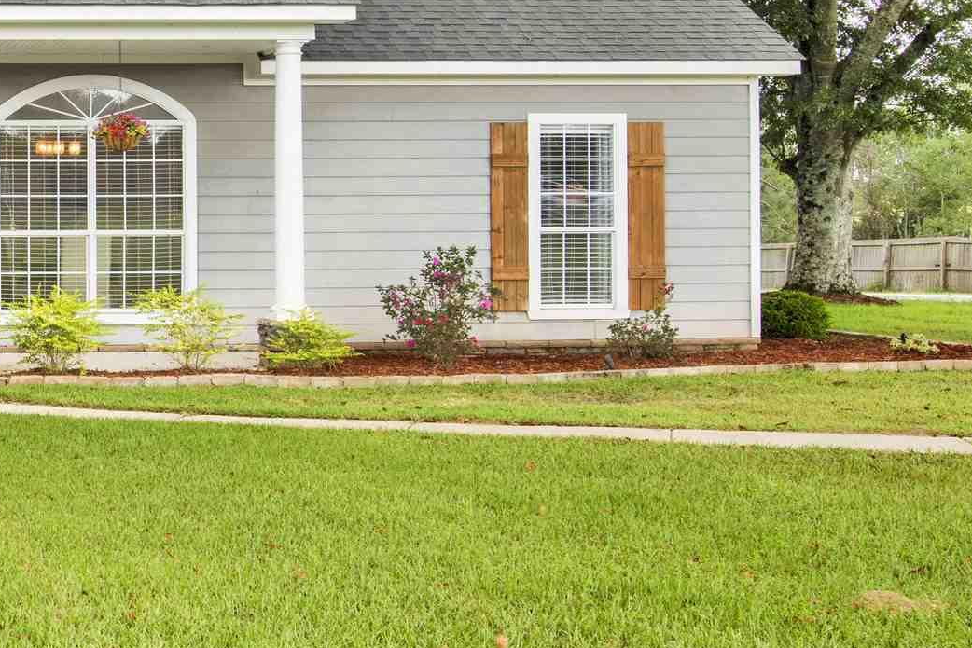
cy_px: 190
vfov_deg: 24.0
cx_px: -178
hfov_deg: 30.5
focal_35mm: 56
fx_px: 1512
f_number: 11
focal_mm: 19
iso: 200
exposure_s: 1/60
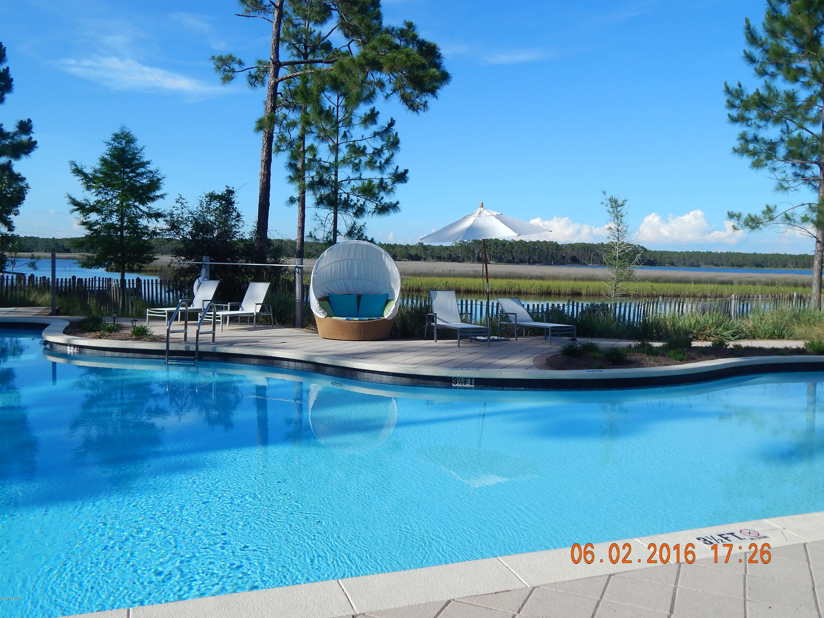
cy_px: 309
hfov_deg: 58.4
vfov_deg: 45.4
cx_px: 412
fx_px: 738
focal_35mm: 31
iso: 125
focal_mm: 5.6
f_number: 6.5
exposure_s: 1/400
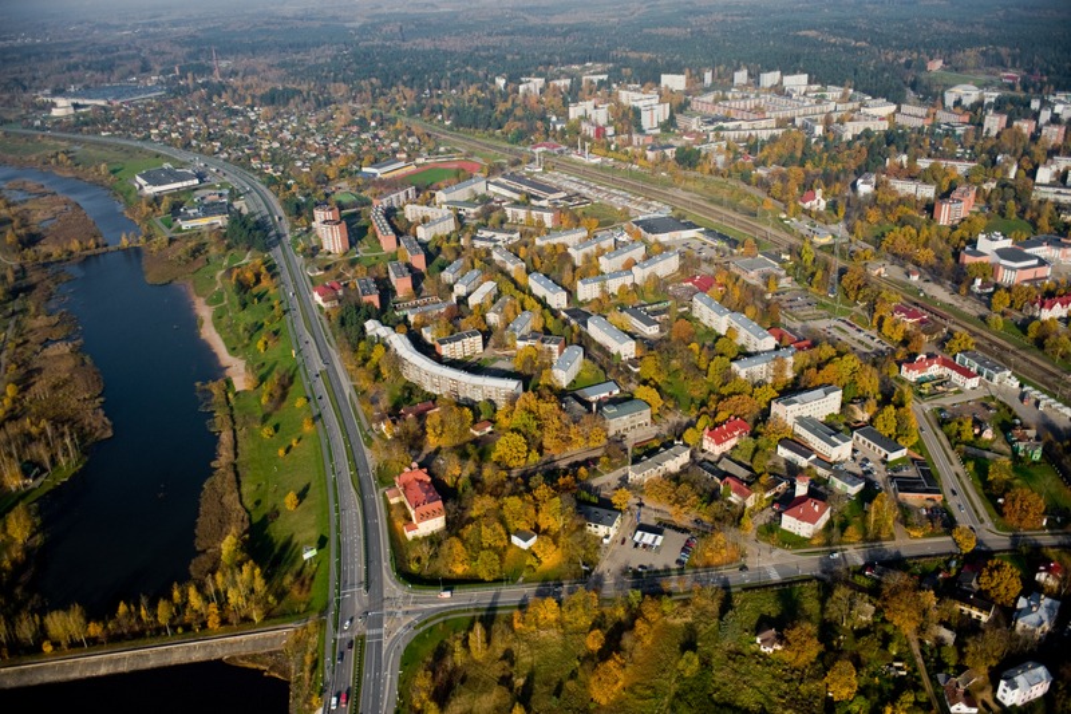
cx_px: 536
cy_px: 357
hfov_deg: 65.5
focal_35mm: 28
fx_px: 833
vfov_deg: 46.4
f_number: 3.2
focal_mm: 28
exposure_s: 1/5000
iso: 400
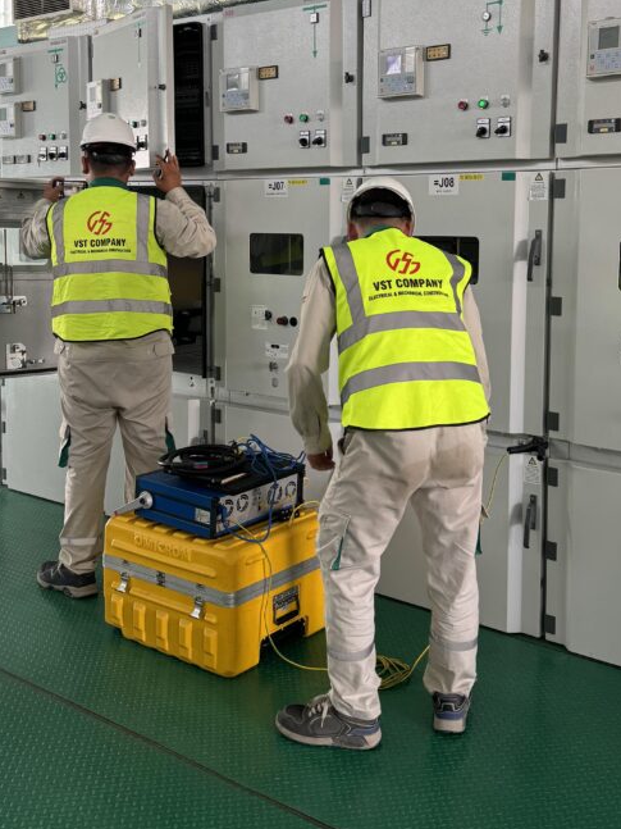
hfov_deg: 37.5
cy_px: 304
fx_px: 909
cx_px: 382
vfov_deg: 48.5
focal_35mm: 38
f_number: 1.78
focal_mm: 6.86
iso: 125
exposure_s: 1/121
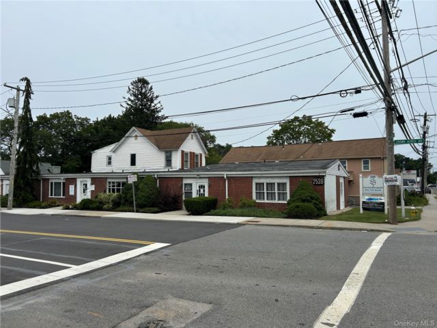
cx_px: 218
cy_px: 164
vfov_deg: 53.1
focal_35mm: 26
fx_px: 328
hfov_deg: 67.3
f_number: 1.5
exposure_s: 1/5076
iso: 50
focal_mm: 5.7
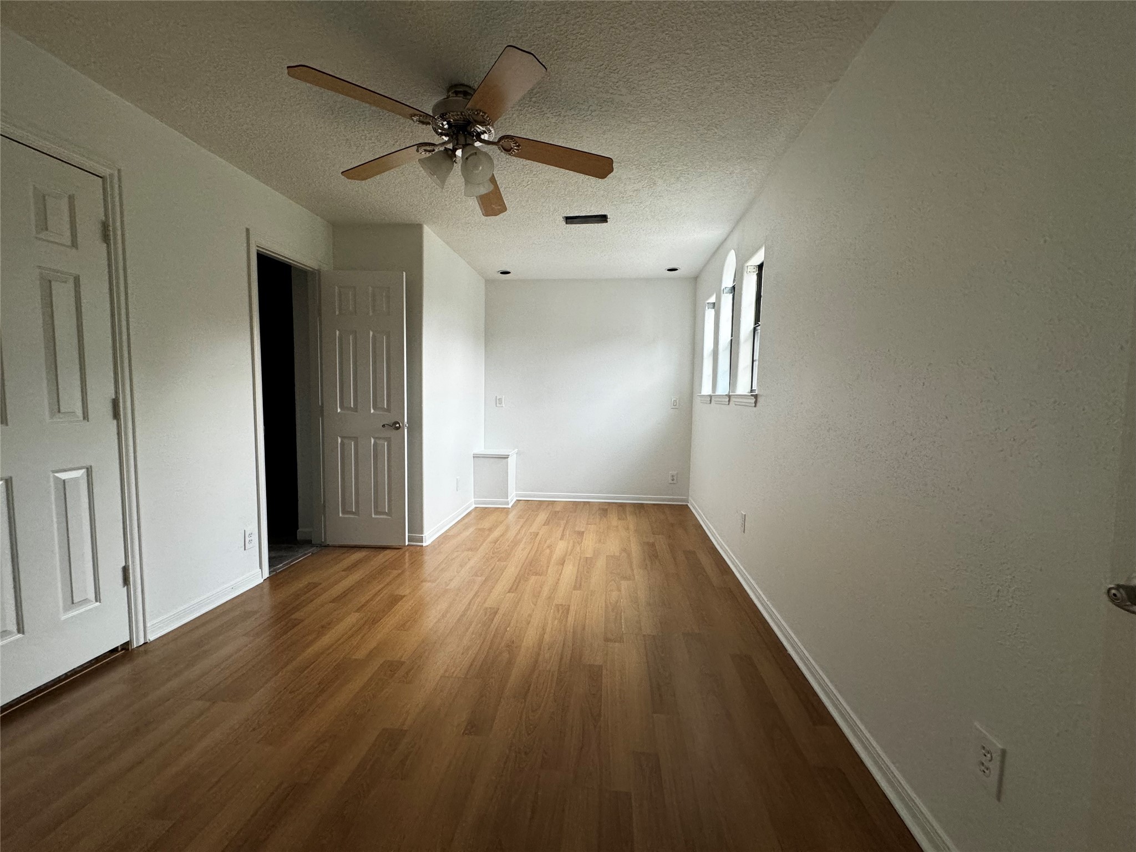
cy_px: 426
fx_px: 459
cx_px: 568
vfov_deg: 85.7
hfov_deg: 102.1
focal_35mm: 14
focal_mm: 2.22
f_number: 2.2
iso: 250
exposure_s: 1/120
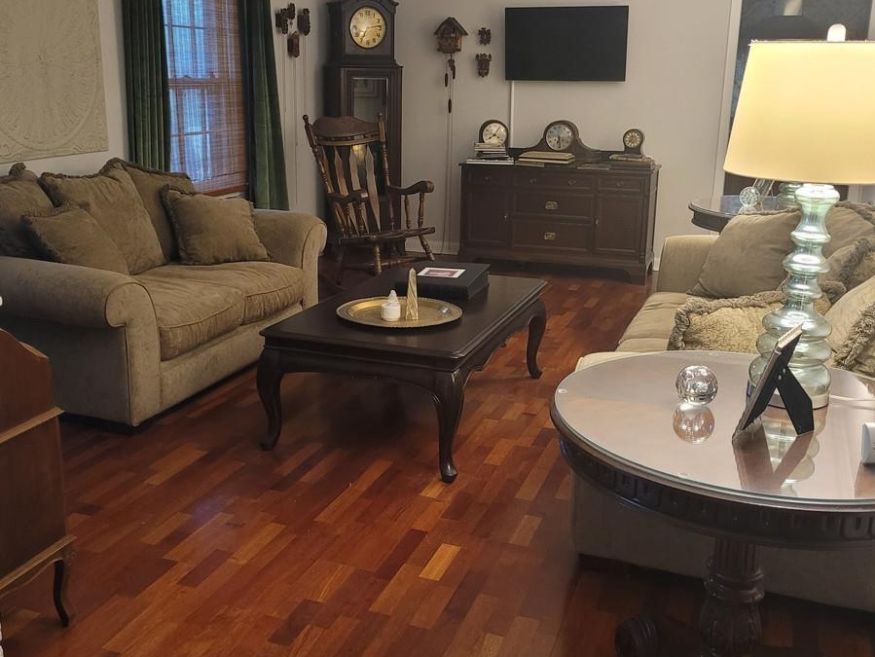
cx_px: 405
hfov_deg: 50.1
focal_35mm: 37
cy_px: 310
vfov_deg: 38.7
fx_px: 936
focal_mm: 5.4
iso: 640
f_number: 1.8
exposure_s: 1/30
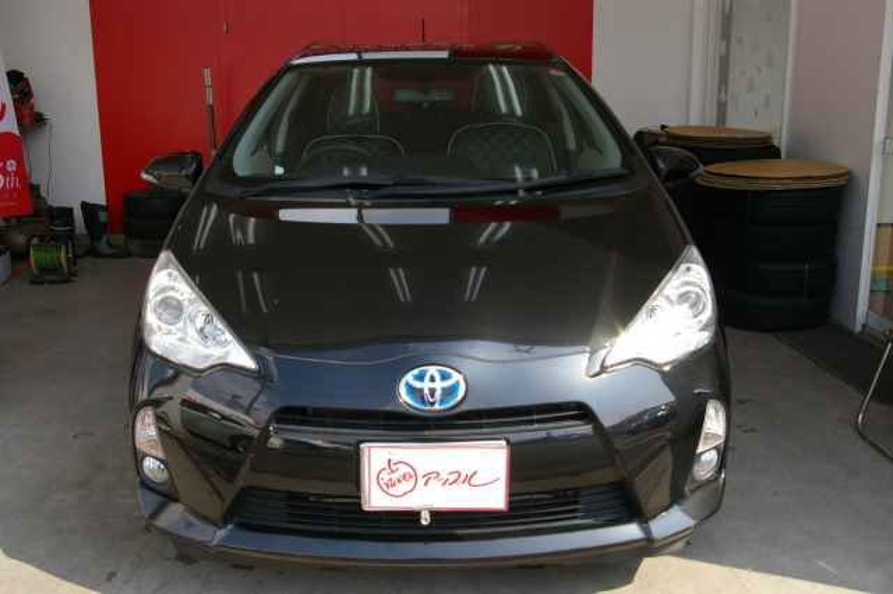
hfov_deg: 49.6
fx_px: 967
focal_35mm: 39
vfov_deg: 34.2
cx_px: 446
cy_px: 297
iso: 200
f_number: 6.7
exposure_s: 1/180
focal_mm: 26
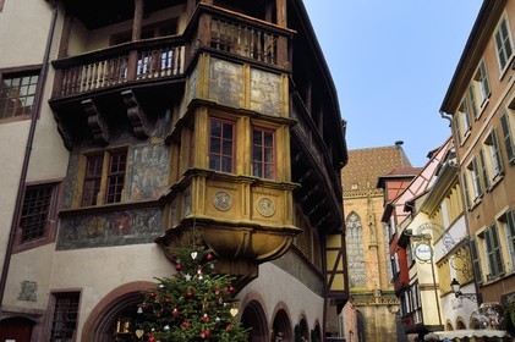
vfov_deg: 38.8
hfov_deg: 55.8
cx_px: 258
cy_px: 171
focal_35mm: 34
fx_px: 486
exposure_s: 1/640
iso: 1600
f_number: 11
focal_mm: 34
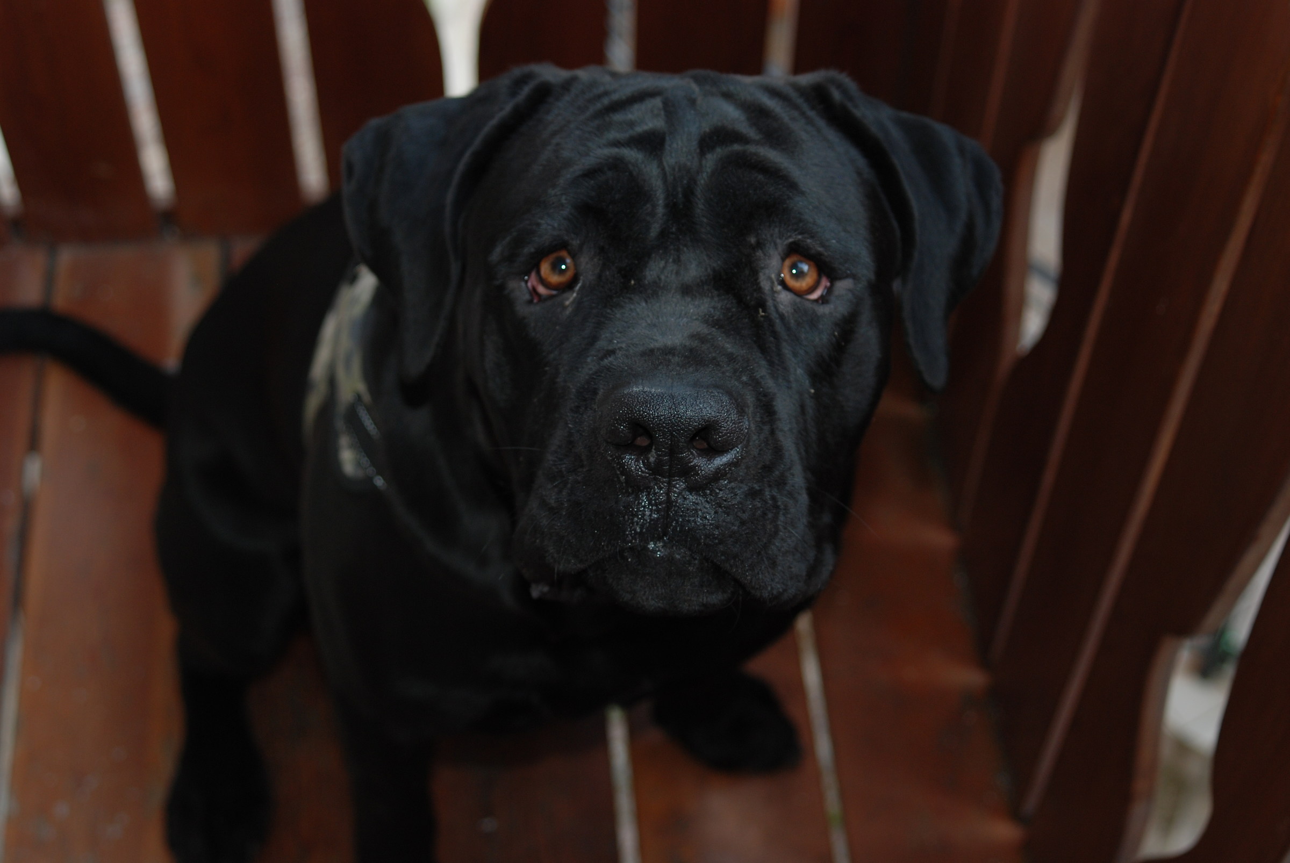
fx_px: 2152
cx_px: 645
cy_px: 432
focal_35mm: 60
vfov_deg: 22.7
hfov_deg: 33.4
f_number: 4.2
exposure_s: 1/60
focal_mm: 40
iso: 200
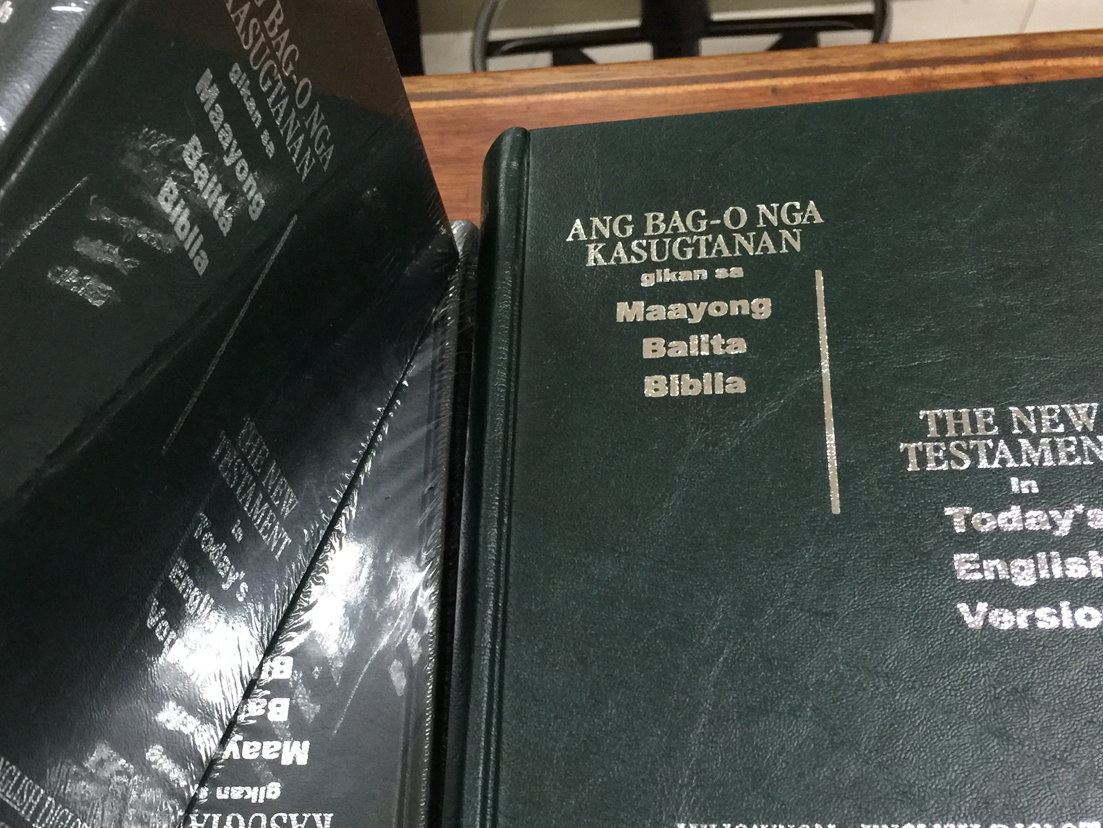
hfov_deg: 41.8
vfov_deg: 31.9
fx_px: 1434
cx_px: 434
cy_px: 565
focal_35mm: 45
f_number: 2.2
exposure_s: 1/15
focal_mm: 4.15
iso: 100
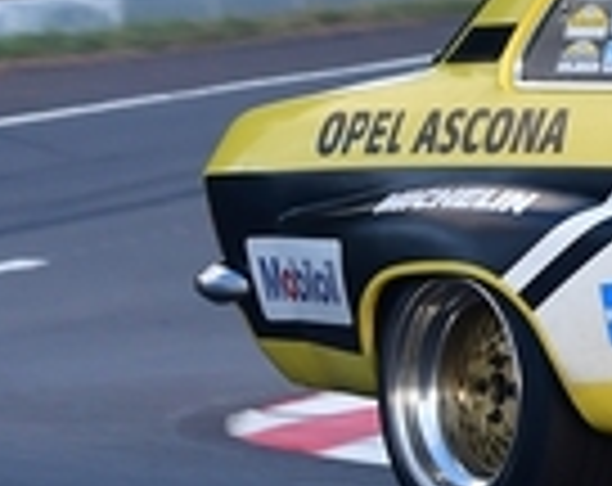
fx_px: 7875
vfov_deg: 3.5
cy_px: 0
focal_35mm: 436
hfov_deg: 4.4
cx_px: 1260
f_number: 8
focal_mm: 70
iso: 400
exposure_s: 1/400
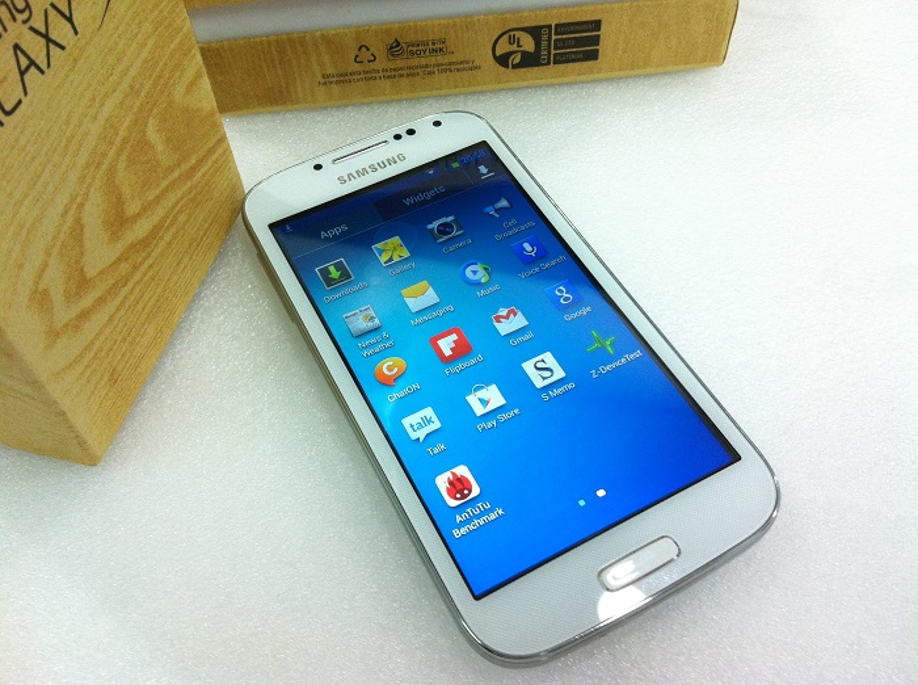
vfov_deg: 40.6
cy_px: 342
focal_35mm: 35
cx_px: 459
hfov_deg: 52.7
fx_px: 926
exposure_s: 1/17
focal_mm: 3.85
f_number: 2.8
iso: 100
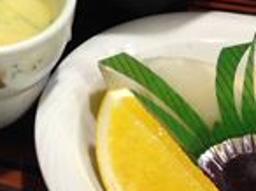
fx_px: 1004
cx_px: -186
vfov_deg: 10.8
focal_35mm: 136
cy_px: 42
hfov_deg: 13.3
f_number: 2.4
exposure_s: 1/20
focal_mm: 4.12
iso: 160
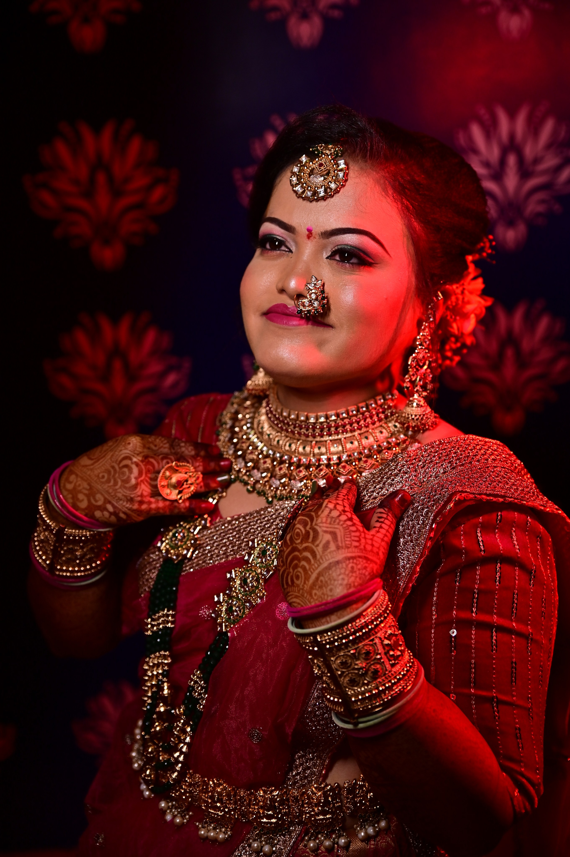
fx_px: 1070
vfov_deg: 43.6
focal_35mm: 45
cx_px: 285
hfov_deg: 29.8
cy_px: 428
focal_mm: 45
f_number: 2.8
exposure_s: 1/160
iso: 500
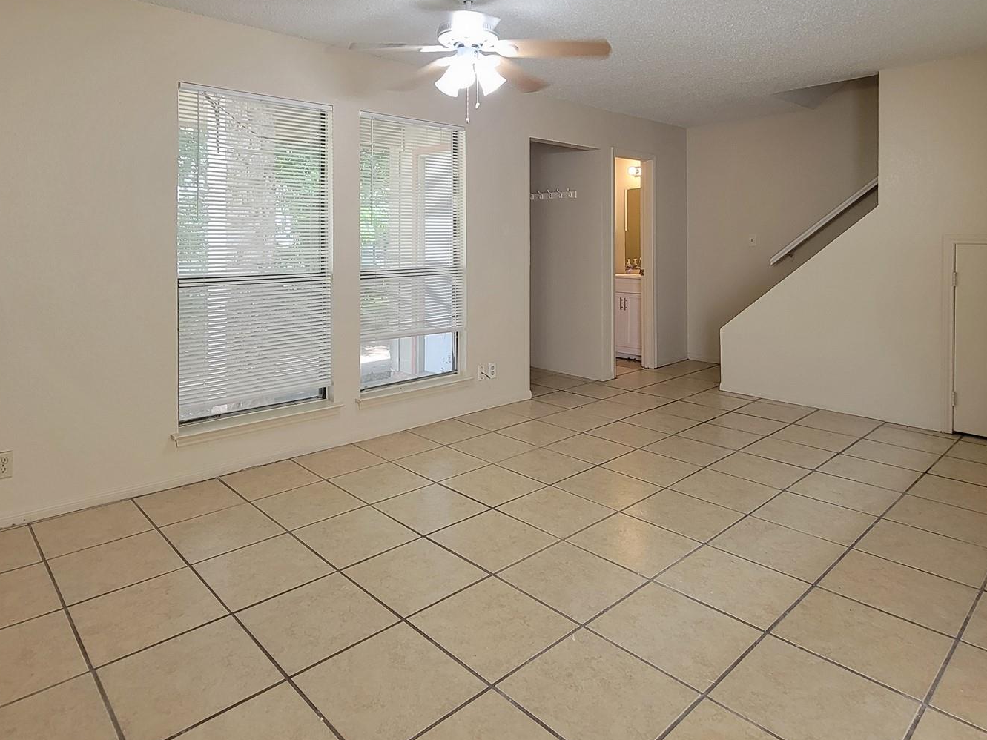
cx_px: 452
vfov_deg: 64.0
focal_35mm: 20
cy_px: 238
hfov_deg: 81.6
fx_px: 570
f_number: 2.2
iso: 125
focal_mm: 2.2
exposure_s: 1/60
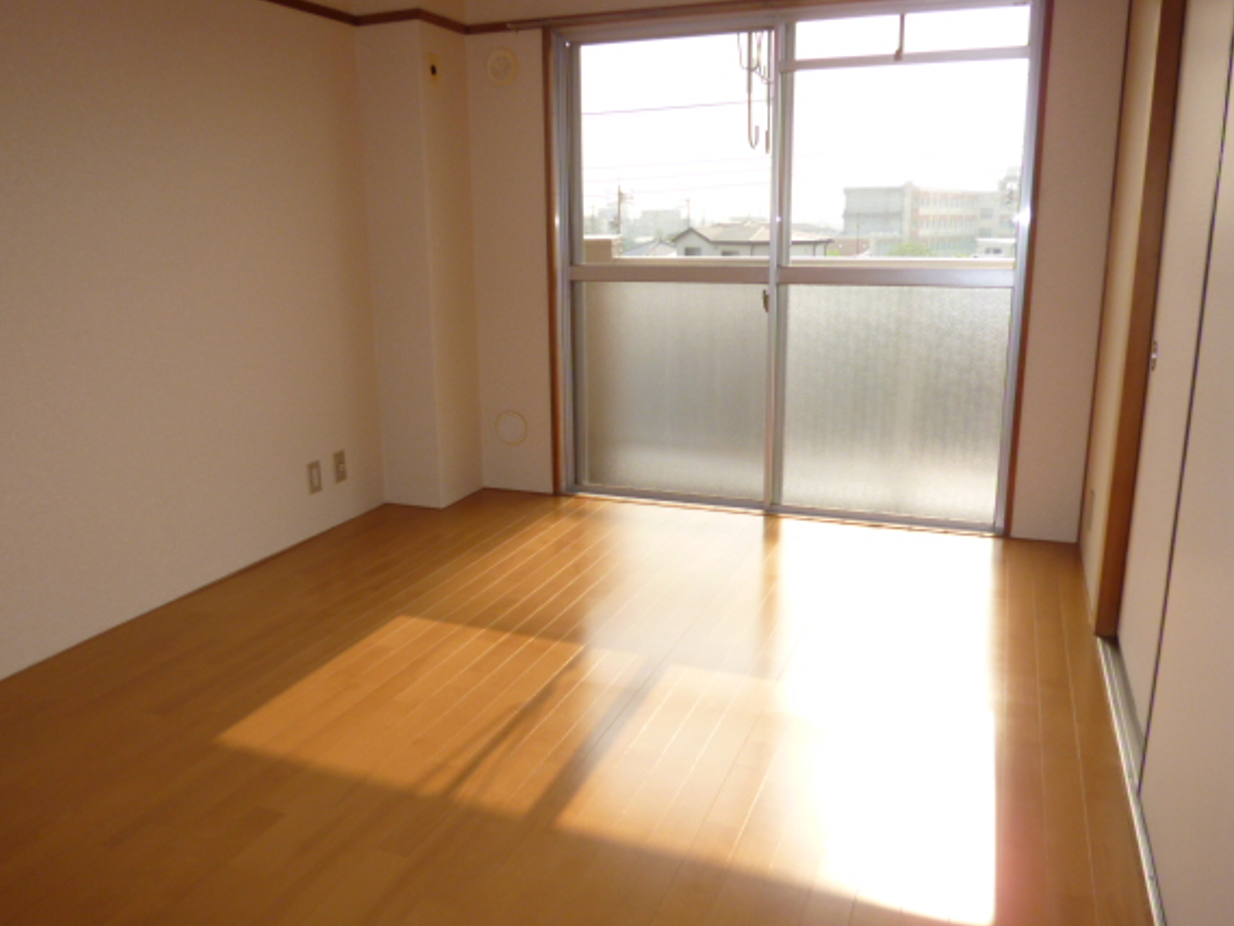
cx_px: 605
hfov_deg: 65.3
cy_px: 460
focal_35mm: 27
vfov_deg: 51.4
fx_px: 963
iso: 100
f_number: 2.5
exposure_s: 1/500
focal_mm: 4.3
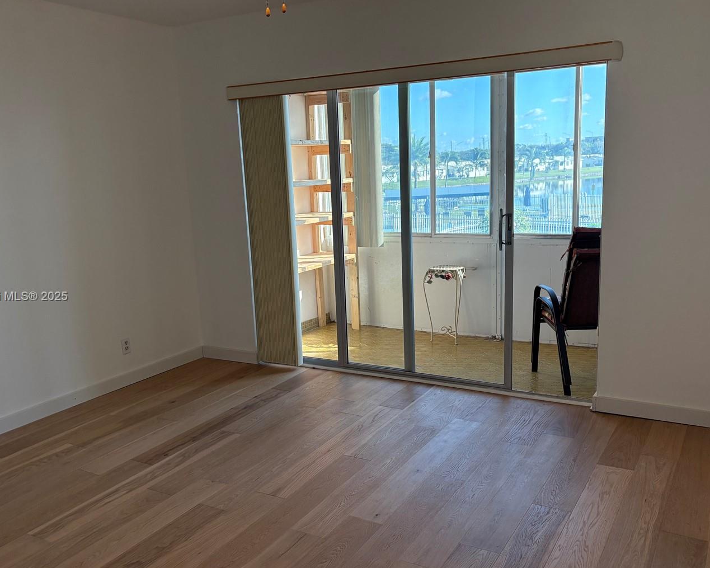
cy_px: 297
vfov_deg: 45.8
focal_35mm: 32
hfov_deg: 55.6
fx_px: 672
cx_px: 336
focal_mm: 5.96
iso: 125
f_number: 1.6
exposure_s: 1/136
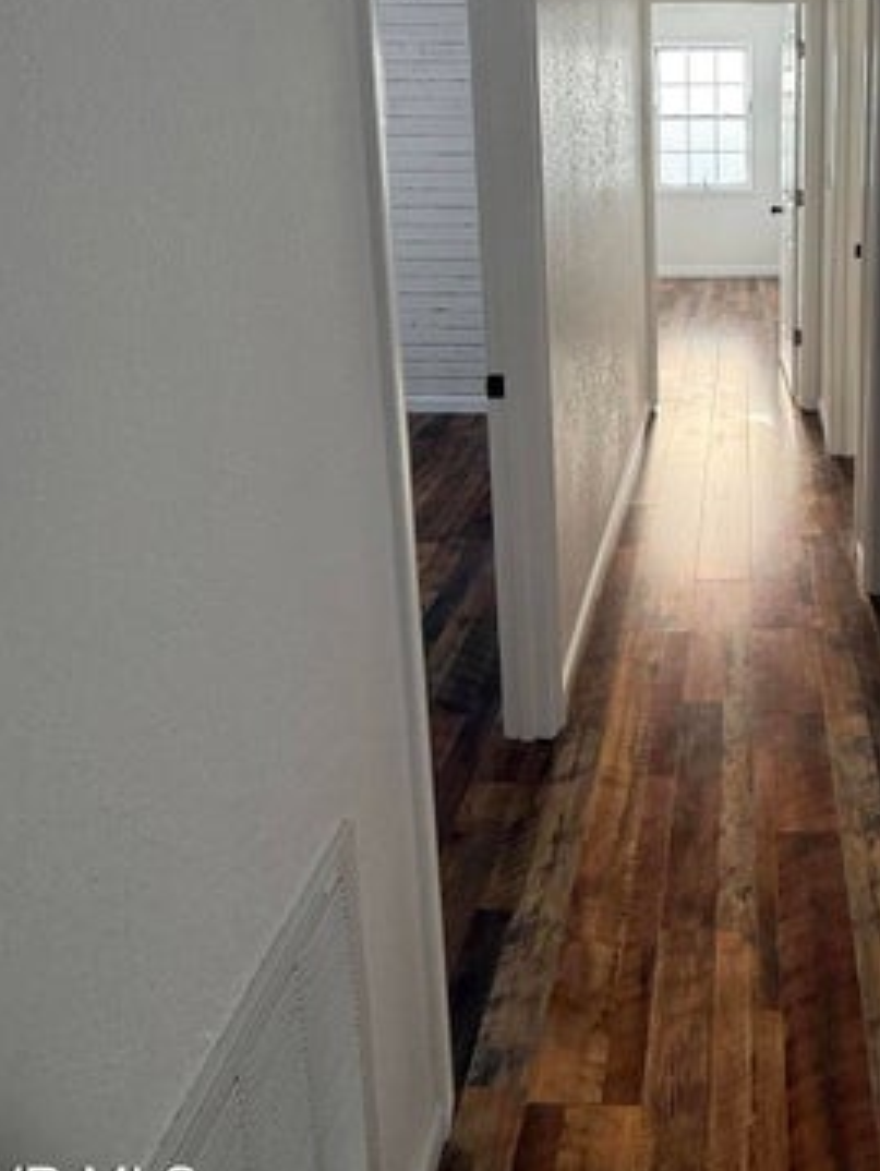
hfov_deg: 50.9
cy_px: 239
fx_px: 846
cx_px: 726
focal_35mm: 25
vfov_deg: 63.5
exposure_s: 1/99
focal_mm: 2.22
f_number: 2.2
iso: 100
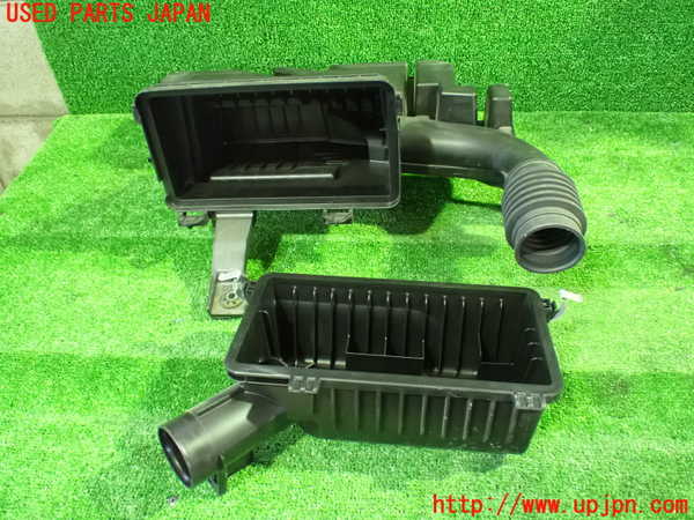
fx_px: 601
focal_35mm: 30
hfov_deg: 60.0
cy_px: 260
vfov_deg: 46.8
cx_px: 347
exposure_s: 1/30
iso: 1600
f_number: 2.3
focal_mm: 5.4
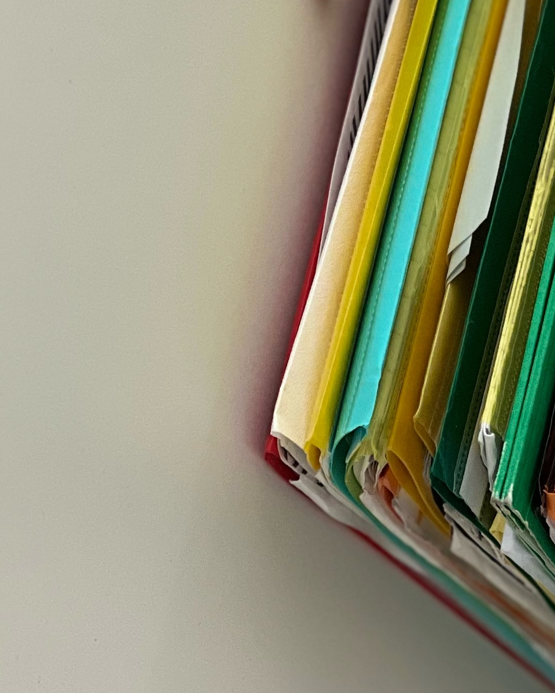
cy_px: 34
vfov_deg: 8.7
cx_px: 733
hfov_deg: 6.9
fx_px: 4537
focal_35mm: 221
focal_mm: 9
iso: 125
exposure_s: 1/121
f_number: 2.8
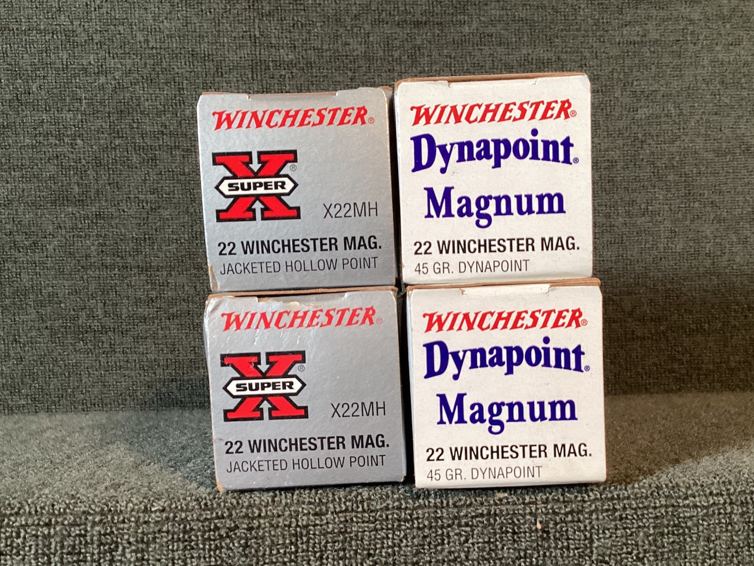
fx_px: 784
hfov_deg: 51.3
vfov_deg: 39.5
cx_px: 408
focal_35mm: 36
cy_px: 328
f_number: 2.4
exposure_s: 1/60
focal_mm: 3.3
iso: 160
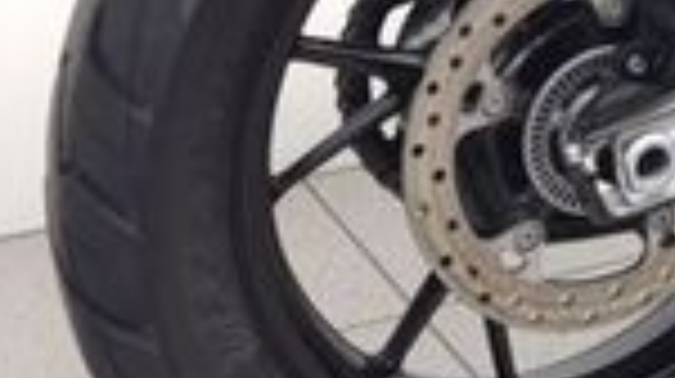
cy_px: -364
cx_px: 981
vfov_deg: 10.4
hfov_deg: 18.1
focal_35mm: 107
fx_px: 1913
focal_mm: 5.4
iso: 125
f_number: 1.8
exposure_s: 1/33
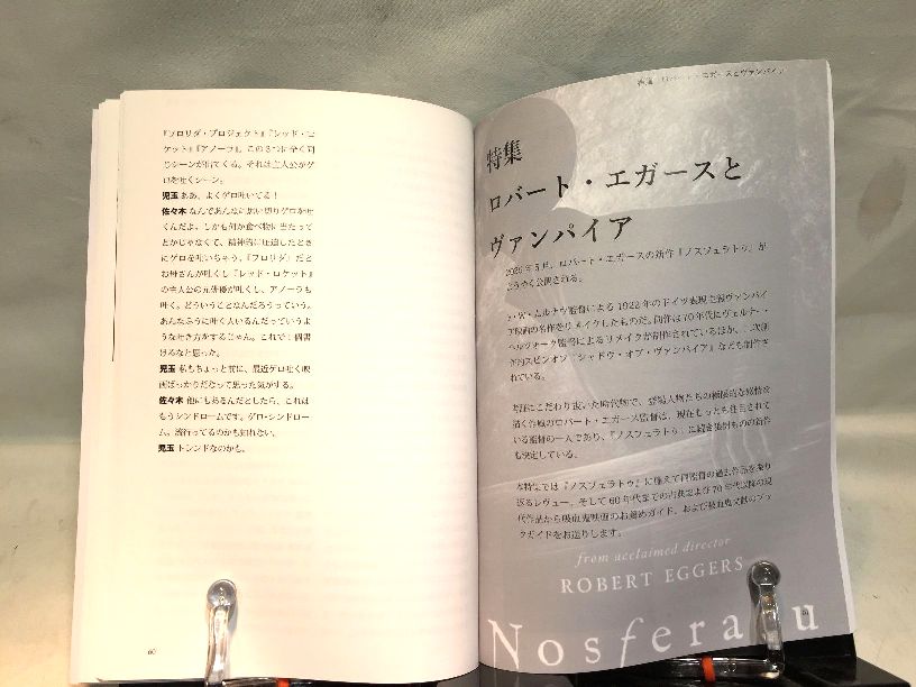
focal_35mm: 29
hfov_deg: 61.7
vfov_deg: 48.2
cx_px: 458
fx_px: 767
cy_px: 344
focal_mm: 4.15
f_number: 2.2
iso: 32
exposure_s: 1/557
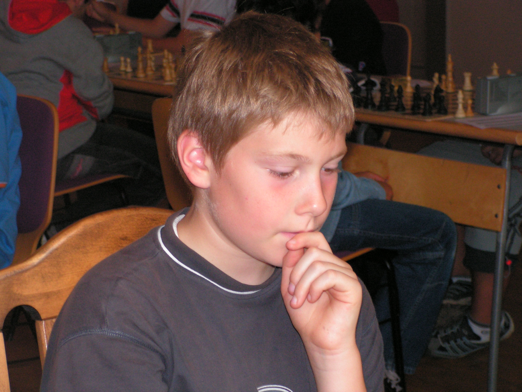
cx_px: 261
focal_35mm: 103
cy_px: 196
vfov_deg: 14.4
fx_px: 1553
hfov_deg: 19.1
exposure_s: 1/100
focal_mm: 17.3
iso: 200
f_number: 3.4
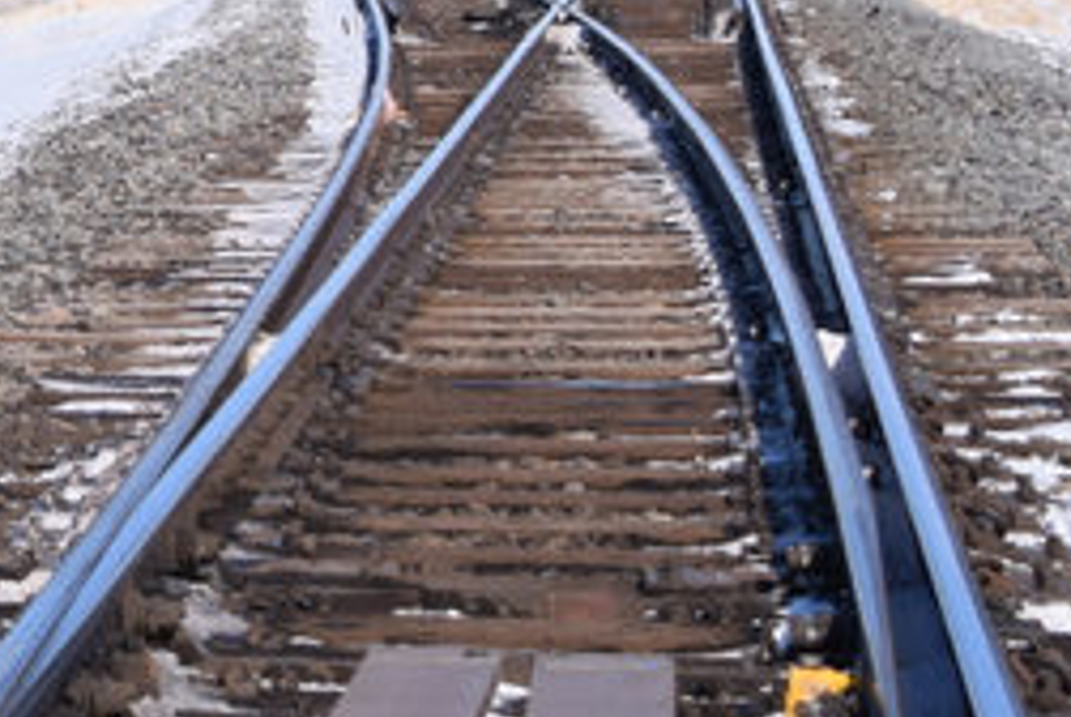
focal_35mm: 159
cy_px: -79
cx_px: -947
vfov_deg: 8.6
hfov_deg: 11.8
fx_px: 4736
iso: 200
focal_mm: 26
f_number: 9
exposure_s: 1/640
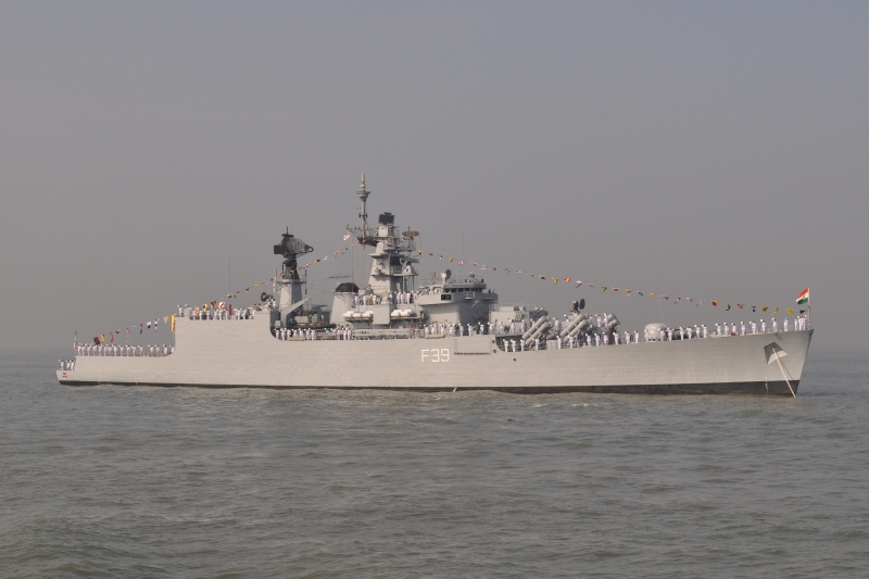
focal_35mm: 54
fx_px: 1303
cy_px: 290
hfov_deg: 36.9
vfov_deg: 25.0
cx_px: 434
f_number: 11
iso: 200
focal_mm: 36
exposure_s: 1/400
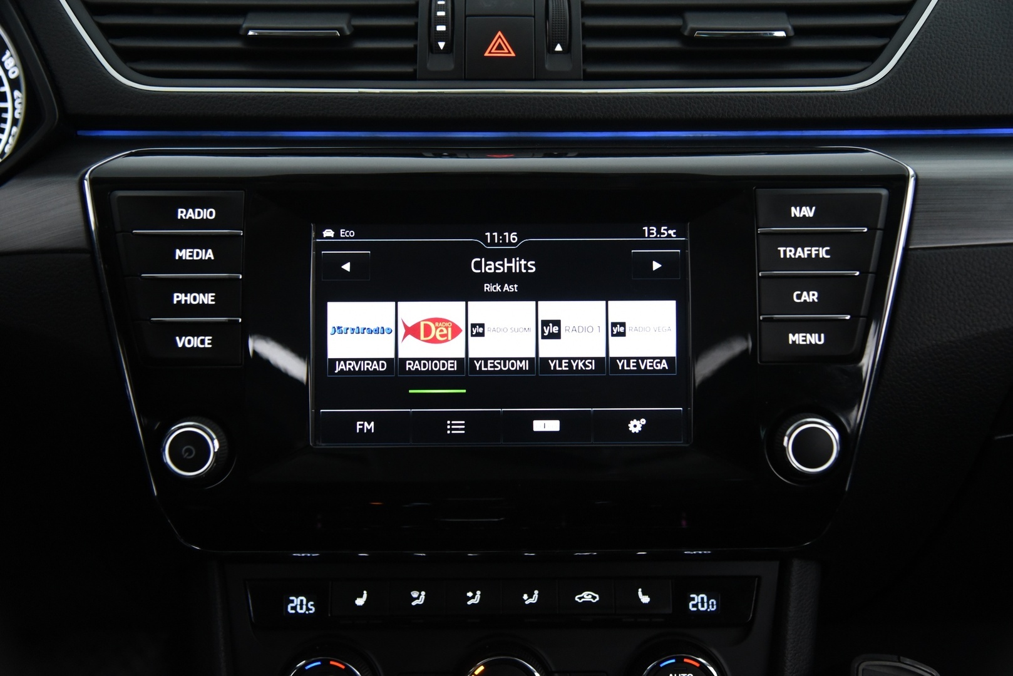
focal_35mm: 40
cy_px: 338
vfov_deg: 33.4
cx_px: 506
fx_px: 1126
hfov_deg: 48.4
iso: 4000
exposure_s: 1/50
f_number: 4
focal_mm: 40
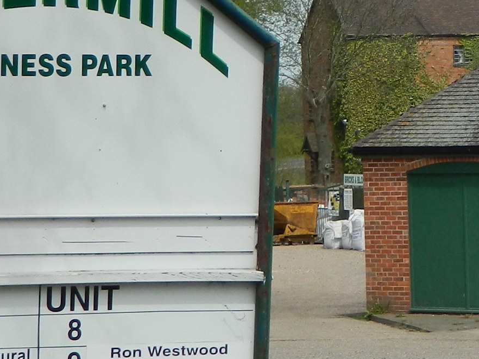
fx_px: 2919
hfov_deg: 9.3
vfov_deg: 7.0
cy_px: 56
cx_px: 474
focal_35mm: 211
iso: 80
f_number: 3.8
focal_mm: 10.2
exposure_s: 1/800
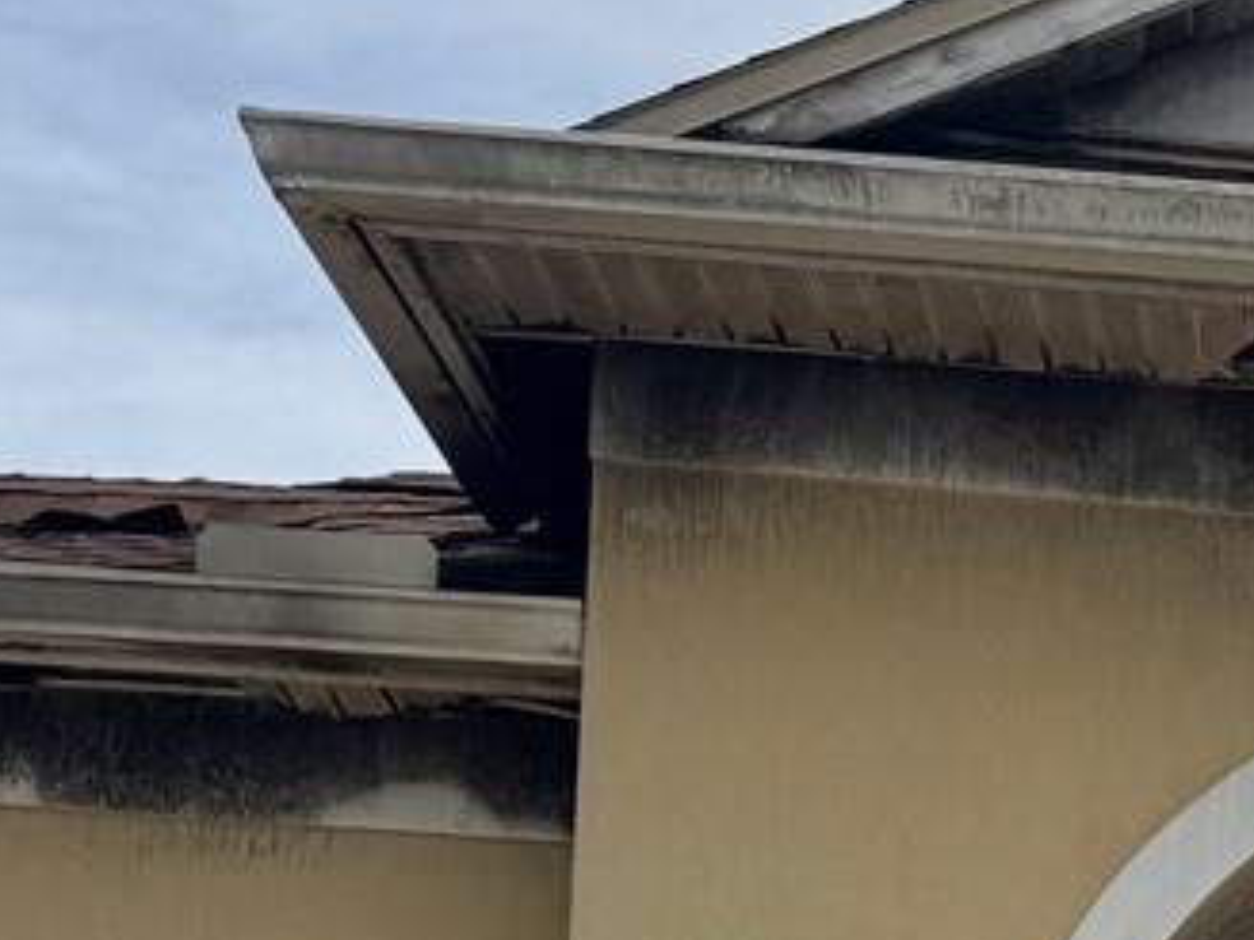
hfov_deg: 15.5
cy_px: 1914
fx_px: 4238
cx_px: 1866
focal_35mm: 117
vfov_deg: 11.4
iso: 80
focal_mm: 6.76
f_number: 1.78
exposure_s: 1/7092
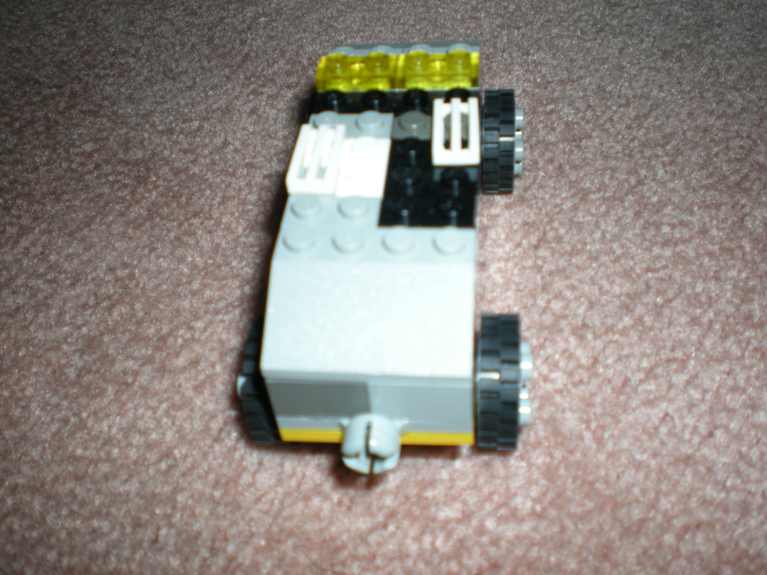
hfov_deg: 49.0
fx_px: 842
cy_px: 288
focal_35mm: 38
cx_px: 384
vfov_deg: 37.7
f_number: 3.1
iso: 64
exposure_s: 1/60
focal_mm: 6.3
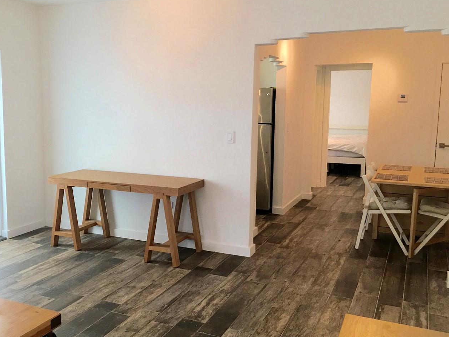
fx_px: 480
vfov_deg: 38.7
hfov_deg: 49.7
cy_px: 164
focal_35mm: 37
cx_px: 174
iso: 32
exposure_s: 1/30
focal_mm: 4.15
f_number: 2.2
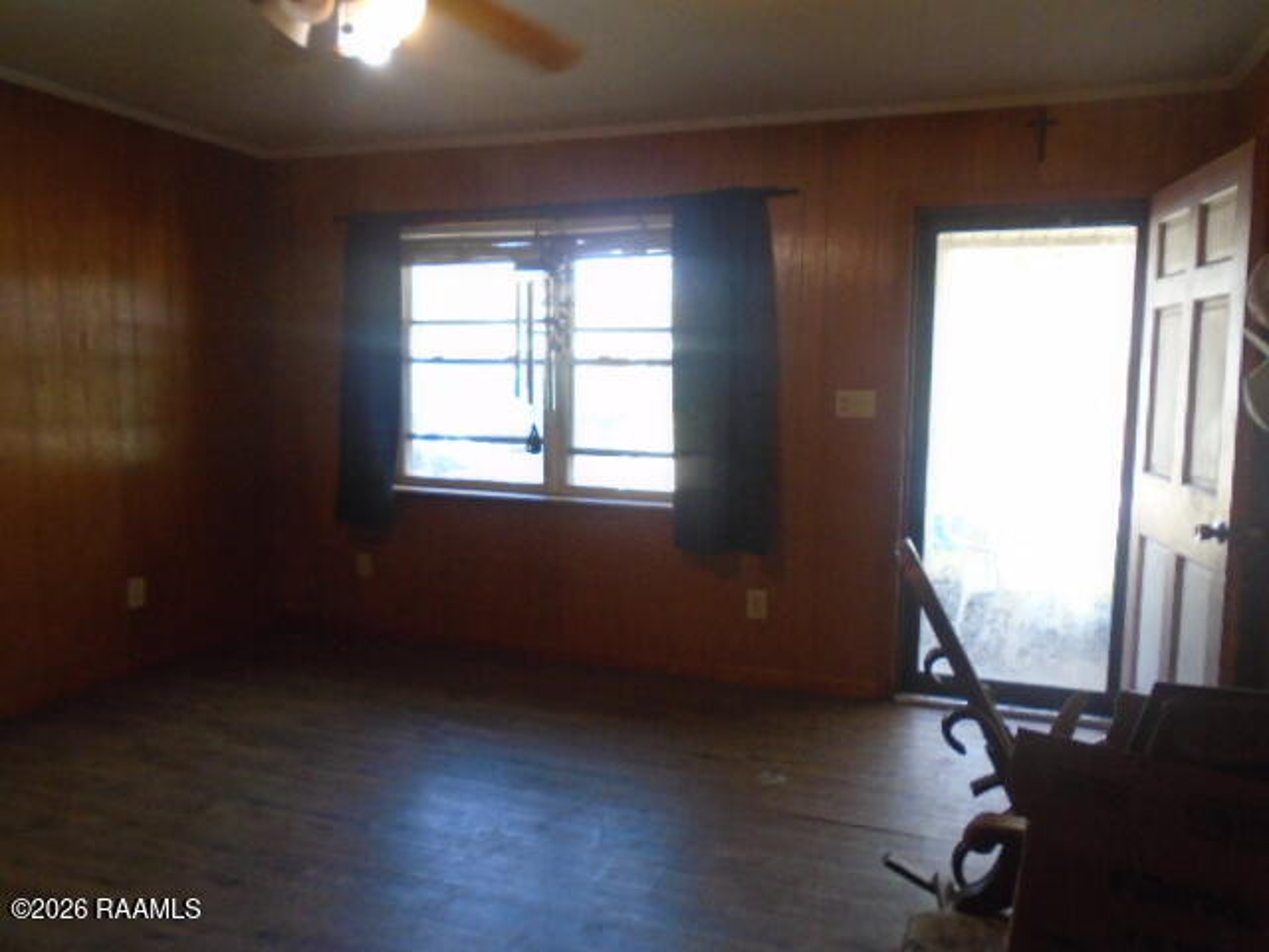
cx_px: 634
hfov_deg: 67.3
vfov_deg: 53.1
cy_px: 476
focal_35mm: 26
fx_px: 953
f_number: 3.2
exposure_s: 1/60
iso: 500
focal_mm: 4.6
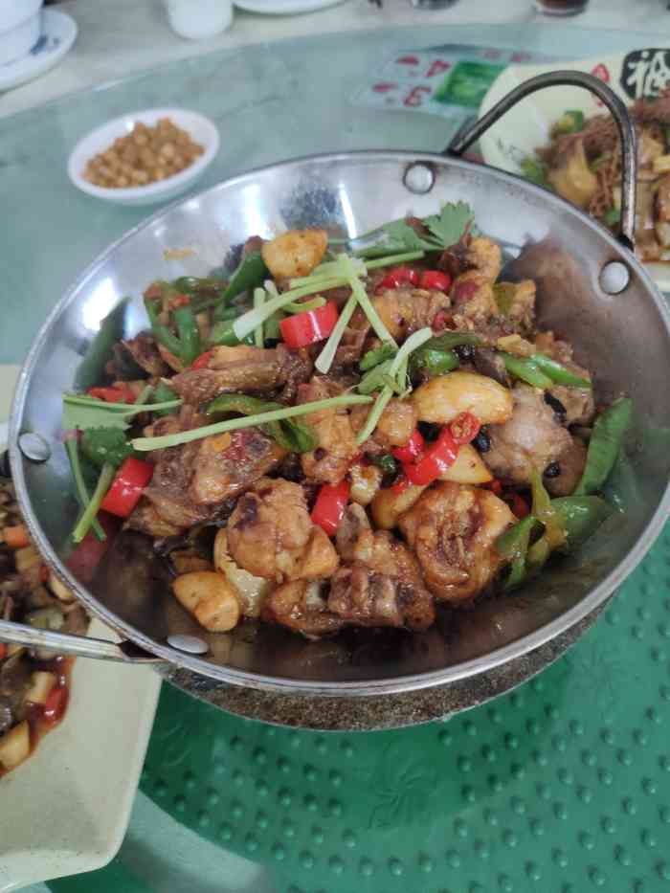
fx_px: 671
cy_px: 446
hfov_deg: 53.1
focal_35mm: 26
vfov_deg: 67.3
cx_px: 335
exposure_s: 1/50
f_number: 1.75
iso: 430
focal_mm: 4.75
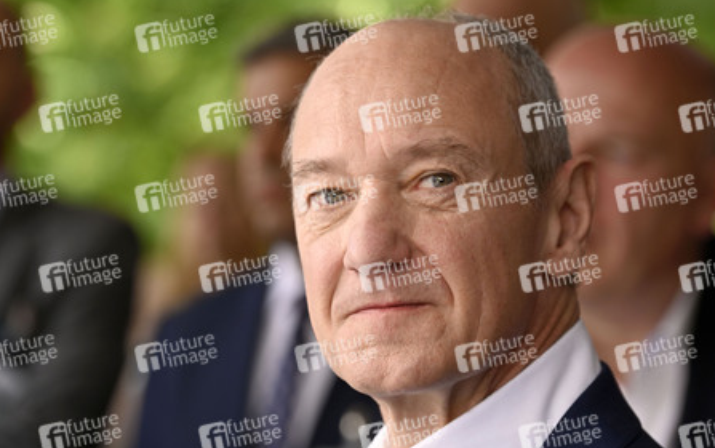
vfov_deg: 6.9
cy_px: 234
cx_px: 358
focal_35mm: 190
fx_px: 3705
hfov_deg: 11.0
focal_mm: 185
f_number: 5.6
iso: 400
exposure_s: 1/250
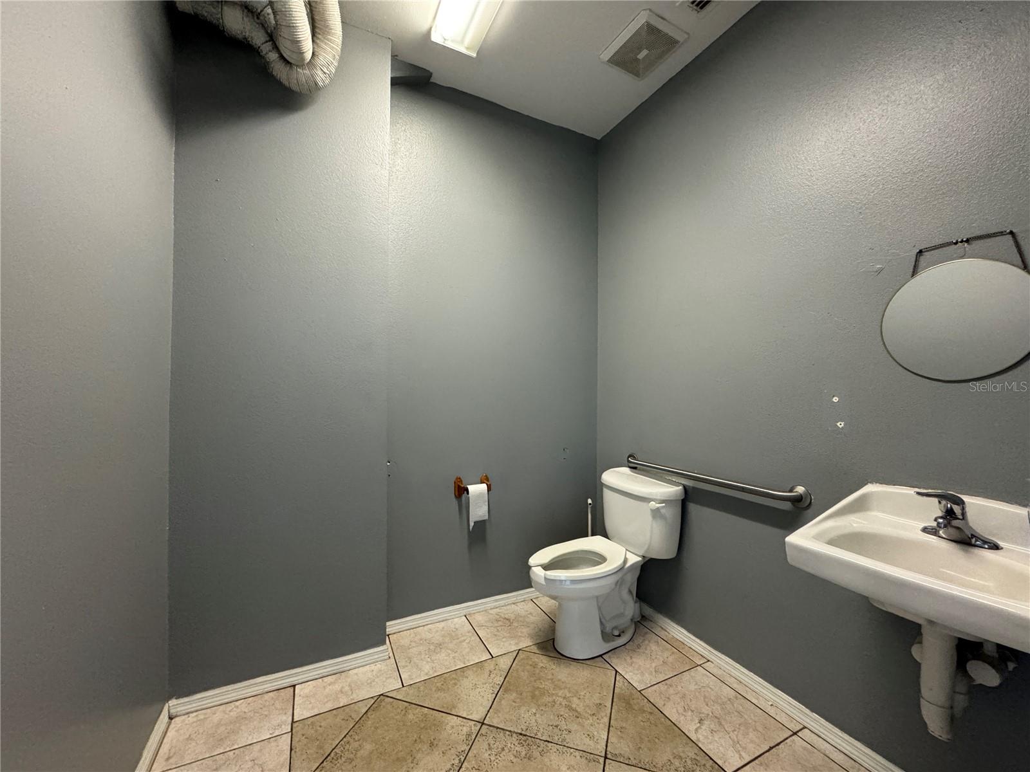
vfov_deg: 85.7
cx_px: 515
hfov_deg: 102.1
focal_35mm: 14
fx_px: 417
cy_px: 386
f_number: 2.2
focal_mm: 2.22
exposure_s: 1/60
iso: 640
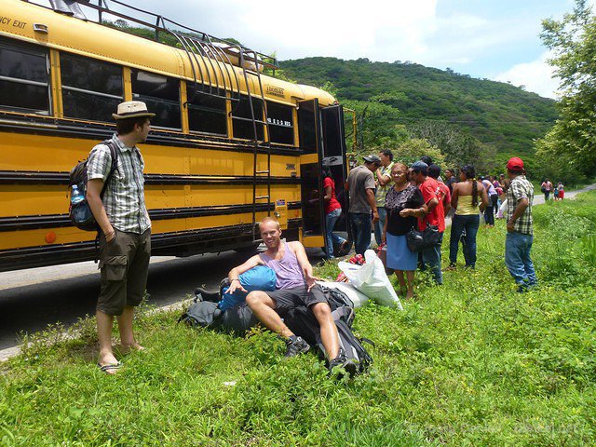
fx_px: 482
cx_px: 298
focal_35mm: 28
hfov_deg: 63.4
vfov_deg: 49.7
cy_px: 224
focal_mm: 5
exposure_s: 1/500
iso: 100
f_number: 4
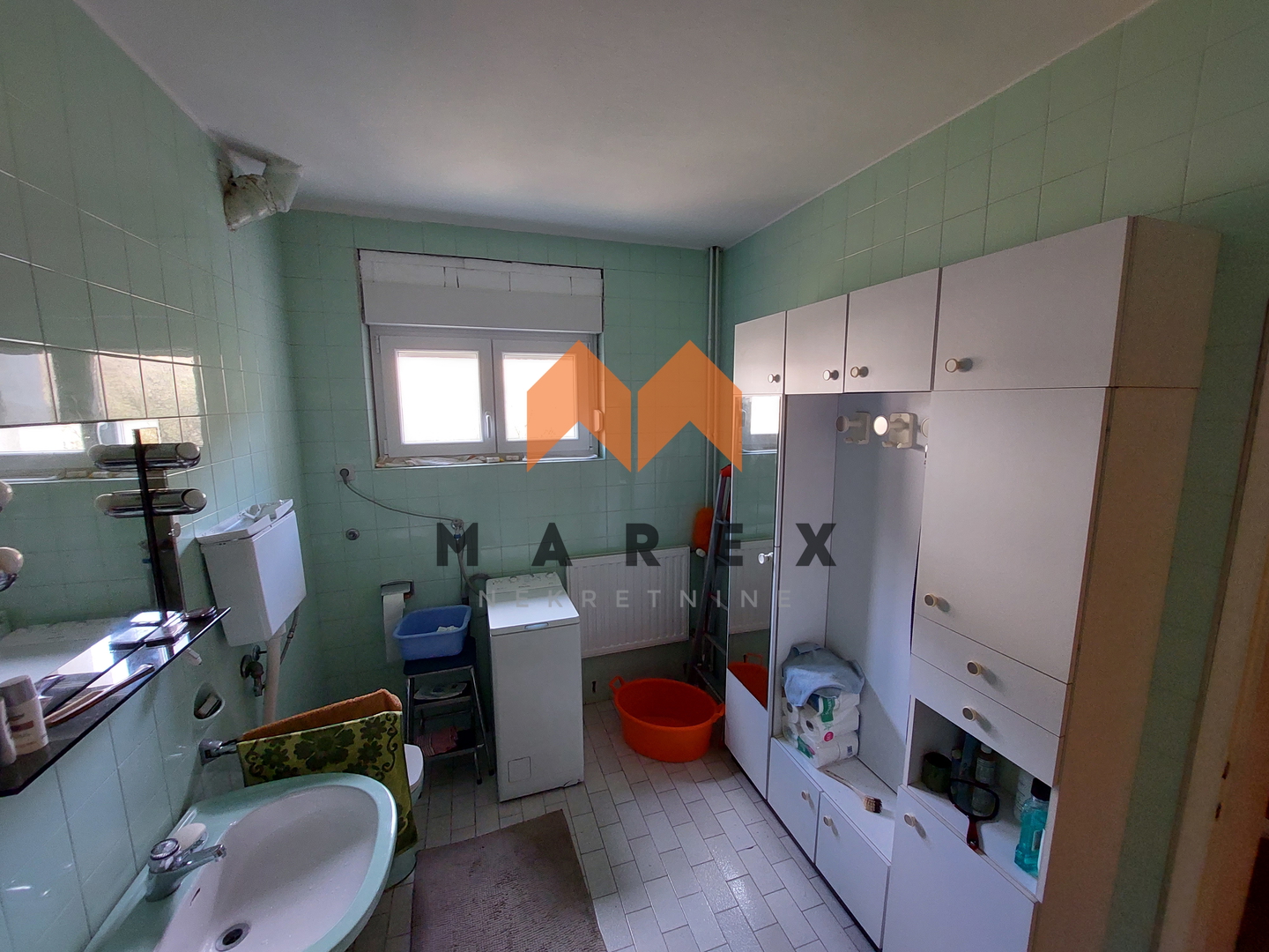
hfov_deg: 106.2
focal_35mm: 13
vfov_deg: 89.9
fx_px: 477
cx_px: 634
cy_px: 476
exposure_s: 1/50
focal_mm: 1.74
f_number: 2.2
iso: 200
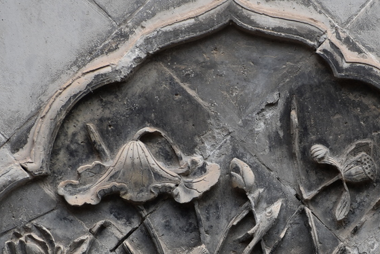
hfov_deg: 4.7
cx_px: 259
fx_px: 4584
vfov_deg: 3.2
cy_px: 239
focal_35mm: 434
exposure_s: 1/500
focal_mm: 135
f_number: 5.6
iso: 200
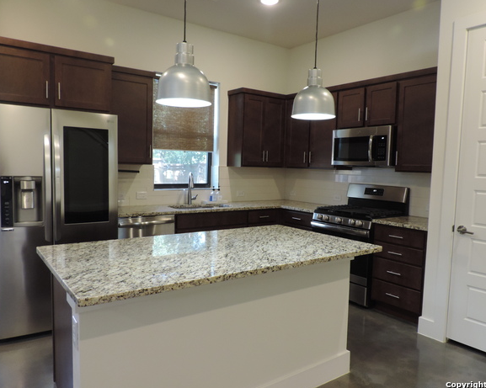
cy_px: 198
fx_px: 374
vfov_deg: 54.9
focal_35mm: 26
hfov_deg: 66.1
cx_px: 243
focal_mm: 4.3
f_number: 3
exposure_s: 1/30
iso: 280
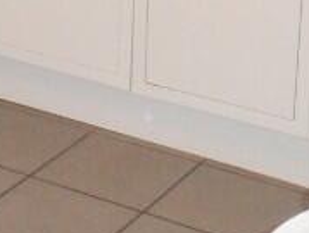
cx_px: -123
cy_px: -116
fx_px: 1225
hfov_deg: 13.7
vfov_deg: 10.5
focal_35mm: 137
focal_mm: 3.9
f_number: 3.2
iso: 160
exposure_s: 1/45
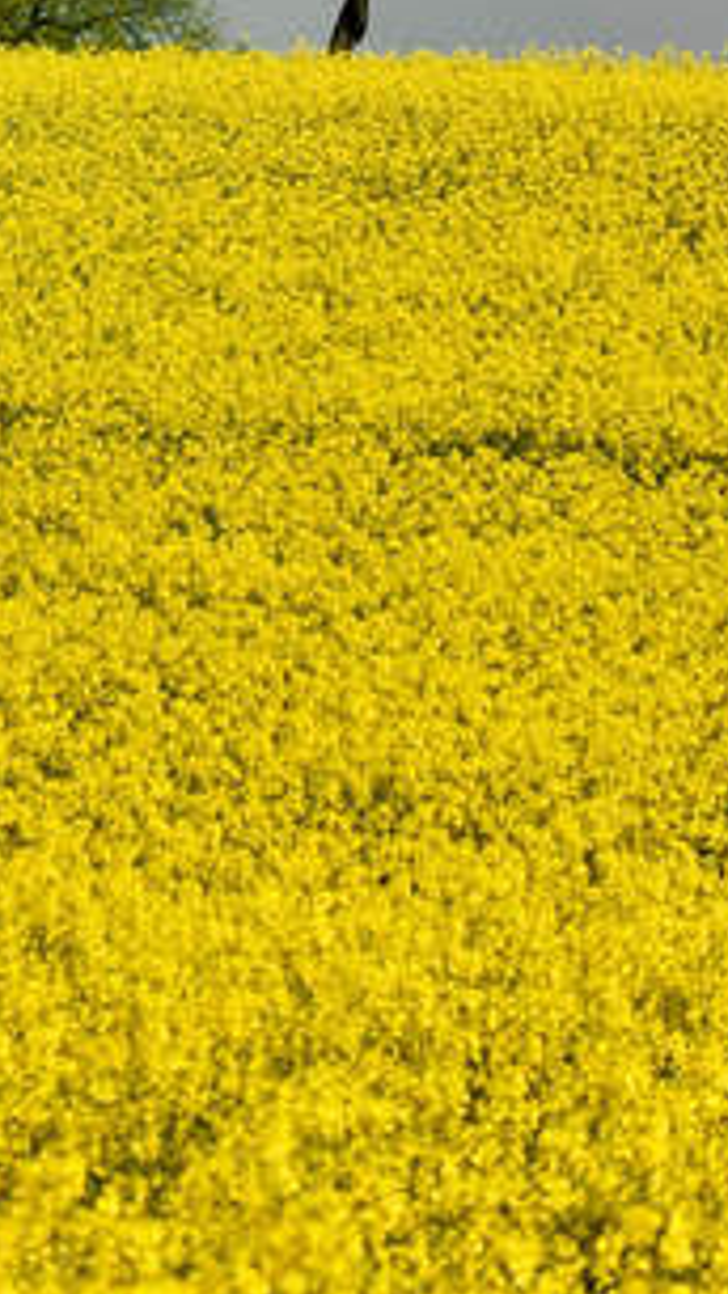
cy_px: 368
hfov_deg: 2.2
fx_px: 19091
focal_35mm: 556
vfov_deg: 3.9
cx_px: -140
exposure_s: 1/125
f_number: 11
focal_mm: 116
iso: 160
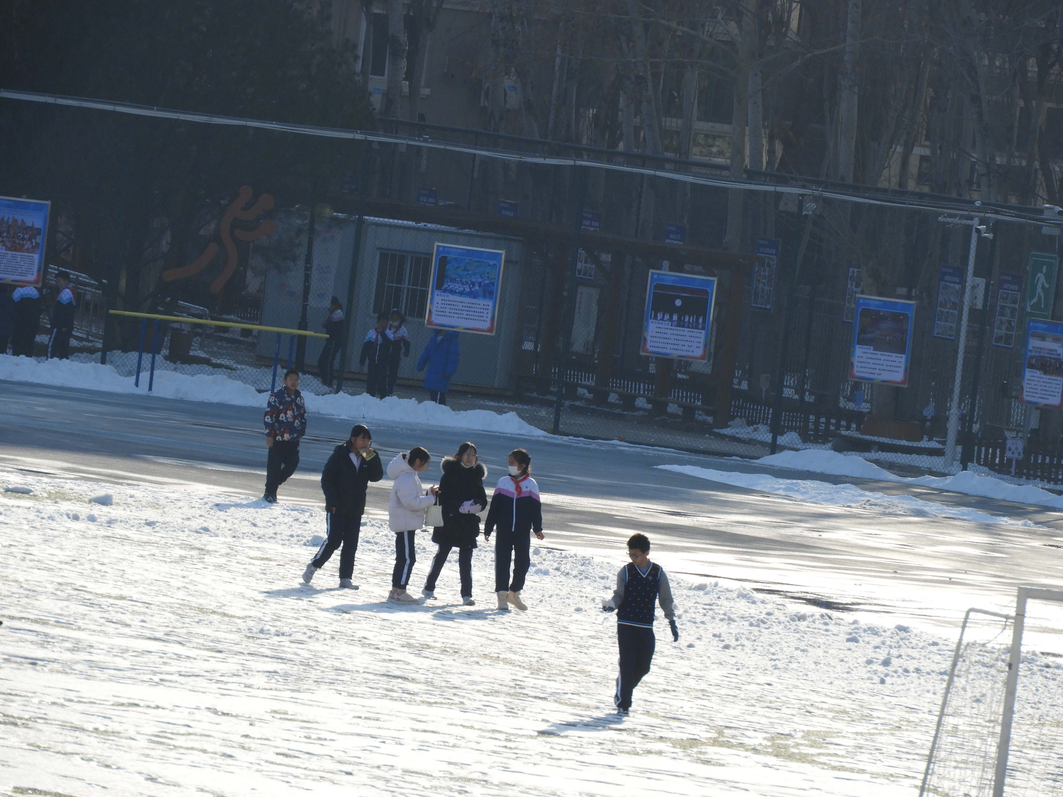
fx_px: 12283
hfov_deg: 5.0
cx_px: 532
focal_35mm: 400
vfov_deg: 3.7
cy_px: 398
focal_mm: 71.7
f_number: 5.6
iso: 100
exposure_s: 1/640
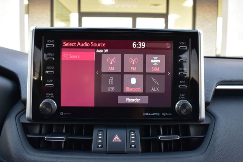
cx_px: 122
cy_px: 81
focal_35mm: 30
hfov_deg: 62.0
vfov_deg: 43.6
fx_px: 202
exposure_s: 1/15
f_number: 6.3
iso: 640
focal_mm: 20
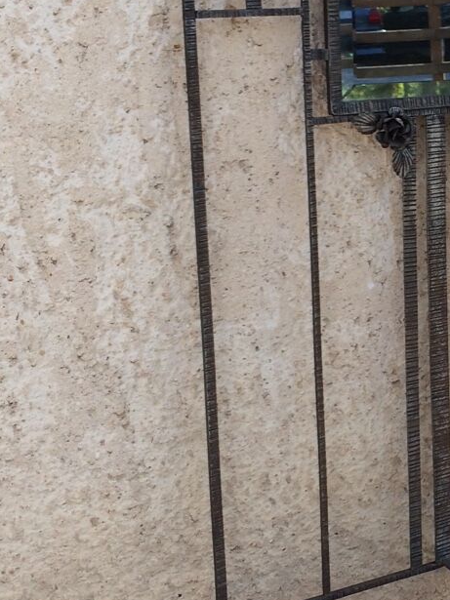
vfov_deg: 25.3
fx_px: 1335
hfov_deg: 18.3
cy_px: 224
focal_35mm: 77
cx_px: 517
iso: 32
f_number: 2.2
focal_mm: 4.15
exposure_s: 1/604
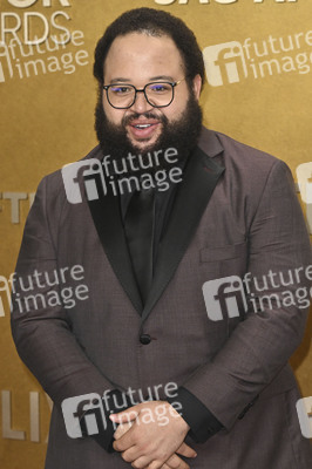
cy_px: 234
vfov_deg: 15.1
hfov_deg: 10.1
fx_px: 1771
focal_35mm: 136
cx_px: 156
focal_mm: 91
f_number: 5.6
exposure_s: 1/320
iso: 2500
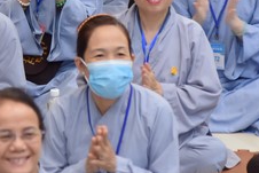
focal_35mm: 273
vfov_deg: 5.0
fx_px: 1965
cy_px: -52
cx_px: 79
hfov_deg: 7.5
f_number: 4.5
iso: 1000
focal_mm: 95
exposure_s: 1/60
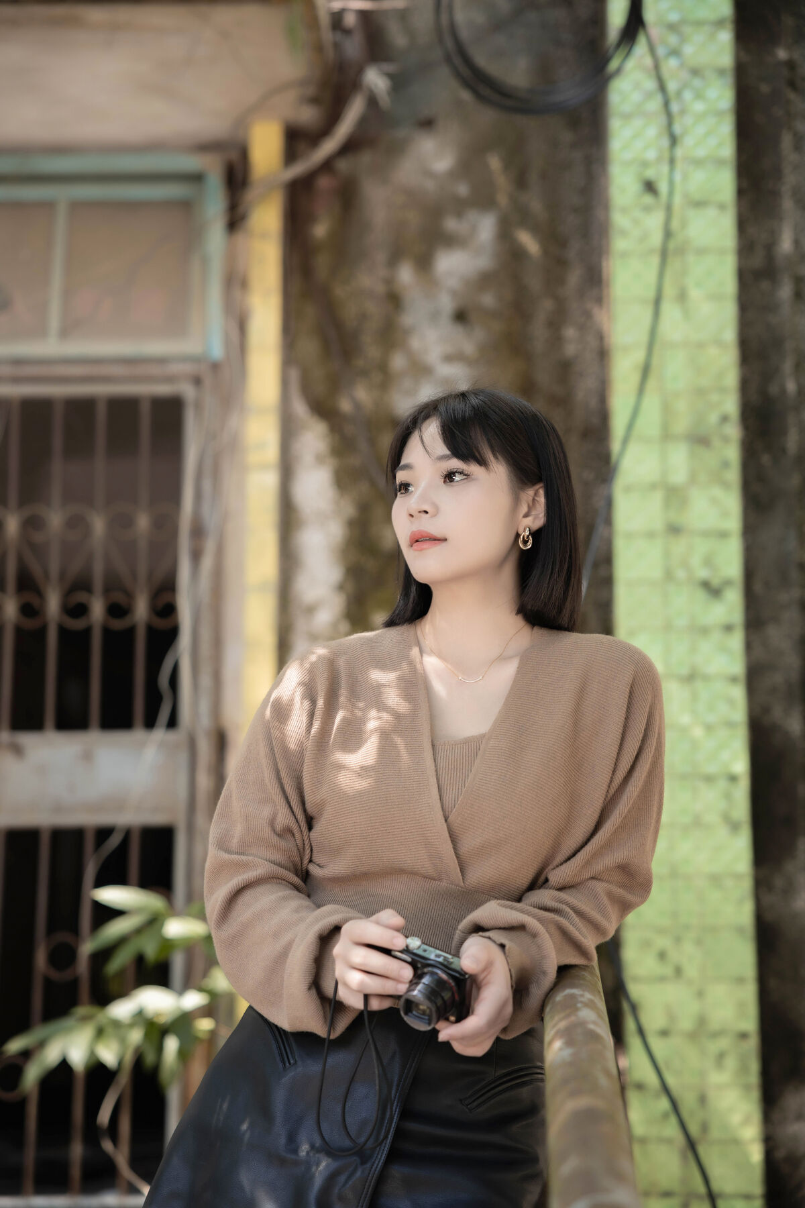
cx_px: 402
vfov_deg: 28.8
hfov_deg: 19.5
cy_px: 604
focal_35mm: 70
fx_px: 2348
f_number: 2.8
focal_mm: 70
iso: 100
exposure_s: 1/60
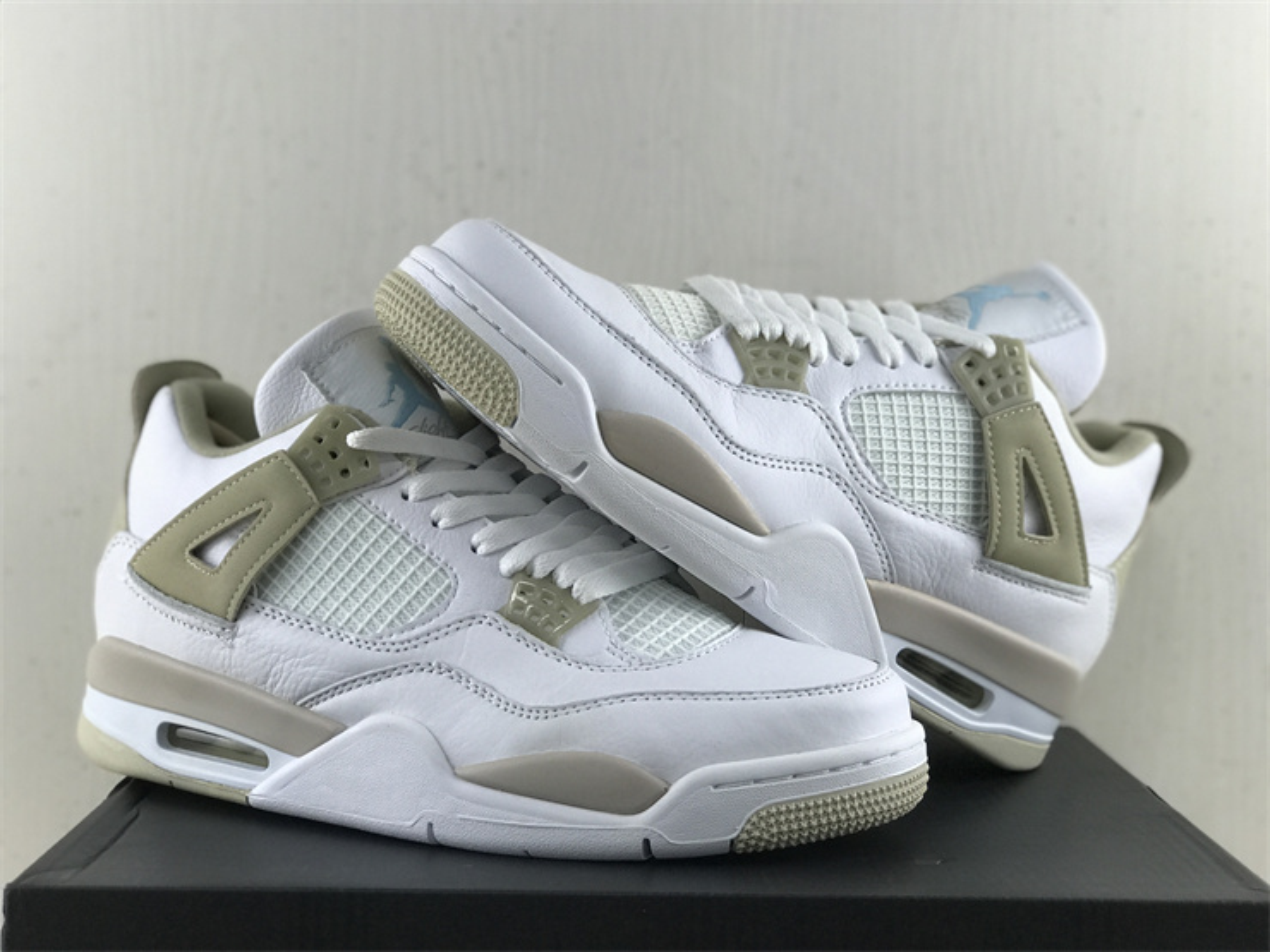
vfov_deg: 25.7
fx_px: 2091
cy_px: 476
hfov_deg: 33.8
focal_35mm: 57
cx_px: 635
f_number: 2.8
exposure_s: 1/50
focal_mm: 6.6
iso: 50
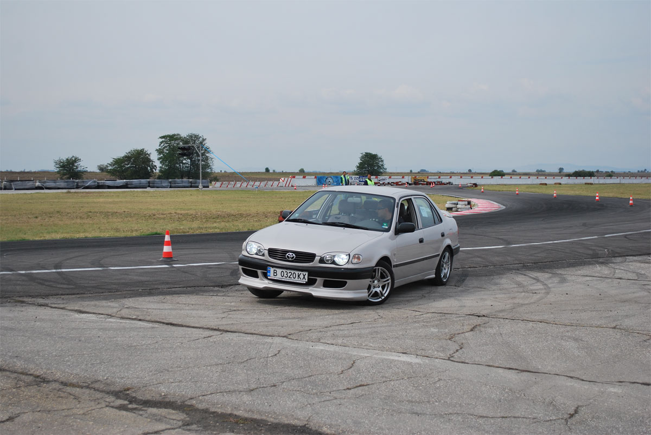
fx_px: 978
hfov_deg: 36.8
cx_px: 326
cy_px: 218
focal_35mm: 54
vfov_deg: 25.1
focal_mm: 36
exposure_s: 1/1000
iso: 160
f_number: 5.3
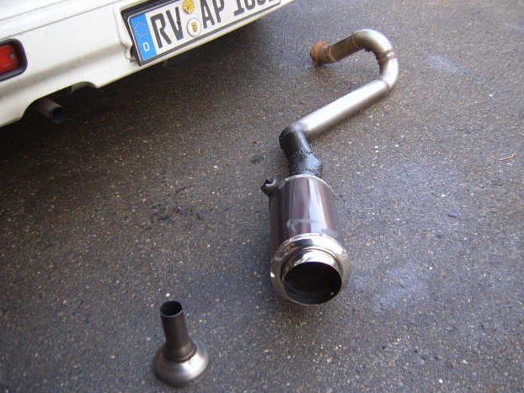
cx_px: 262
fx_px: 545
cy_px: 199
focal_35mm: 36
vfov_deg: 39.7
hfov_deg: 51.3
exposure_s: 1/125
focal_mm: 5.8
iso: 50
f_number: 2.8
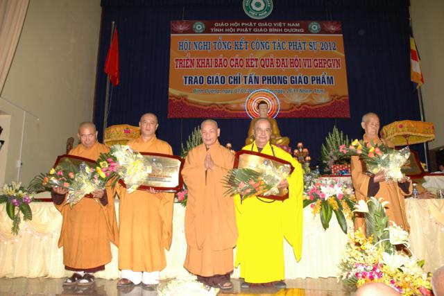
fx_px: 333
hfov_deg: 67.4
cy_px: 148
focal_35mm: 27
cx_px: 222
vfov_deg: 48.0
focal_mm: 18
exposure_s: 1/60
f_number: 7.1
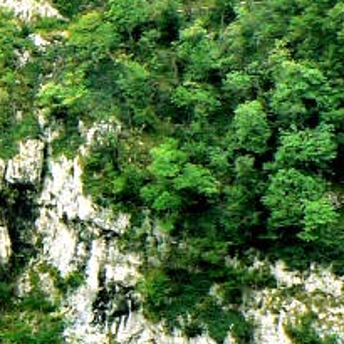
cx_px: -433
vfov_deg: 11.0
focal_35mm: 159
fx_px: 1788
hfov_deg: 9.9
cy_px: 216
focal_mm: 6
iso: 80
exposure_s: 1/125
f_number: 4
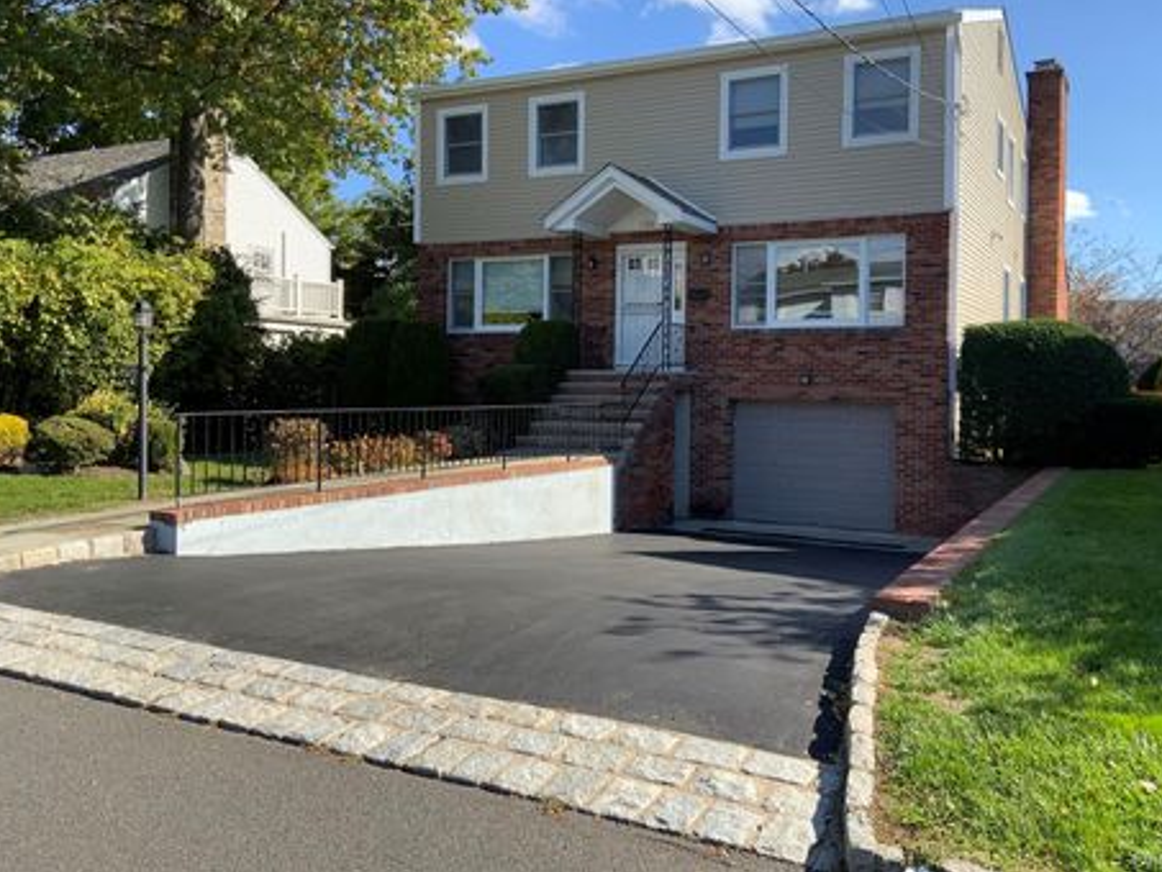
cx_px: 618
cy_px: 394
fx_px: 1074
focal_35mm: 32
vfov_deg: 44.1
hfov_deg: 56.8
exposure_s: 1/1121
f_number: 1.8
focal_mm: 3
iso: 16
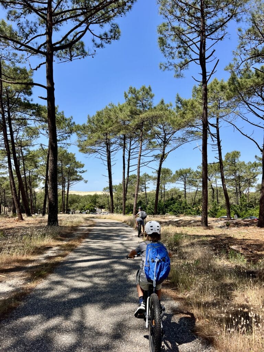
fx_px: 264
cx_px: 132
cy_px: 176
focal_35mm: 26
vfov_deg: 67.3
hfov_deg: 53.1
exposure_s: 1/2841
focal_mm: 5.7
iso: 50
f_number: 1.5
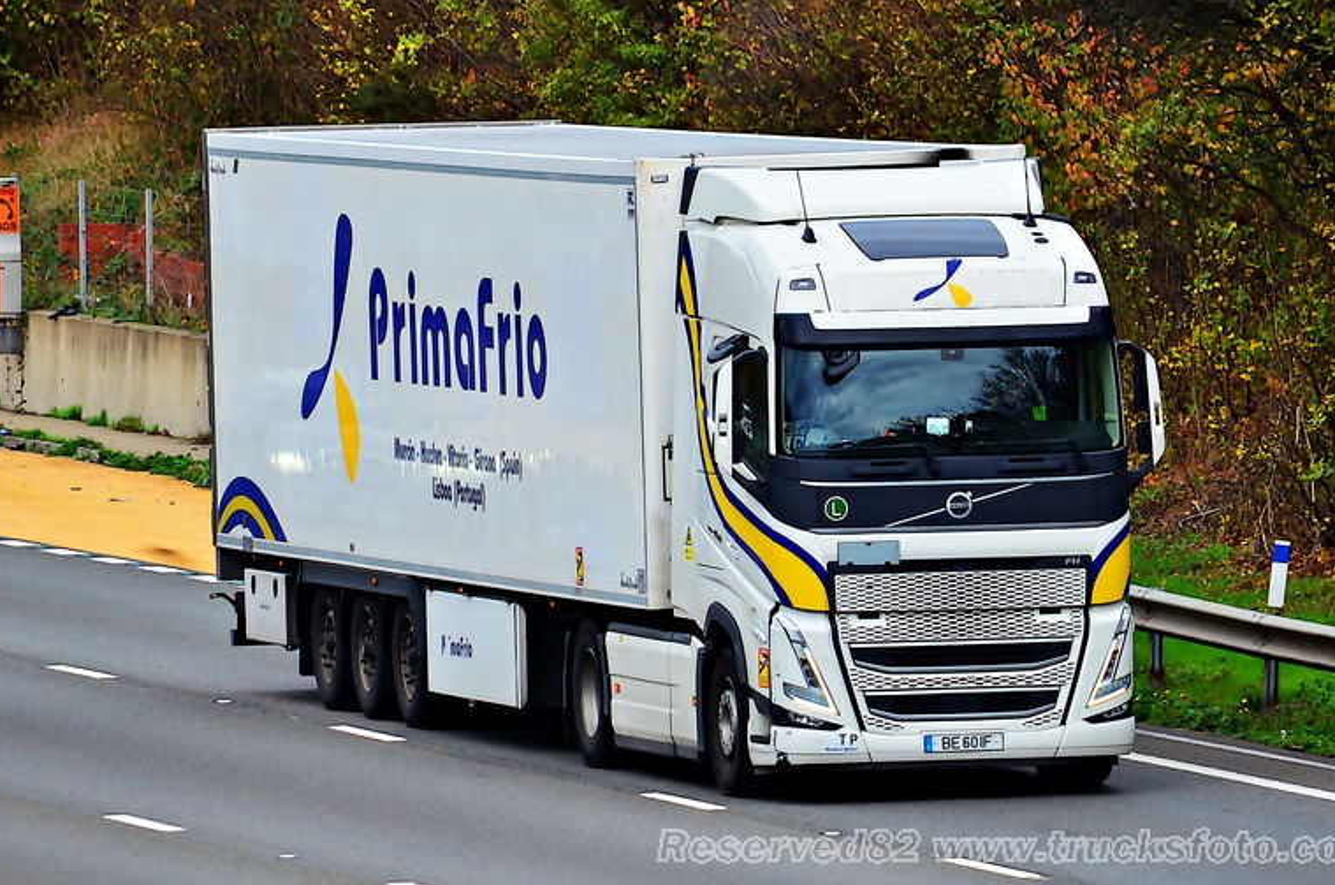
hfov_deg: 4.4
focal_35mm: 474
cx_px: 688
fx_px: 17544
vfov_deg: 2.9
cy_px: 422
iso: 800
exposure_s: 1/640
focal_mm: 300
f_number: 7.1
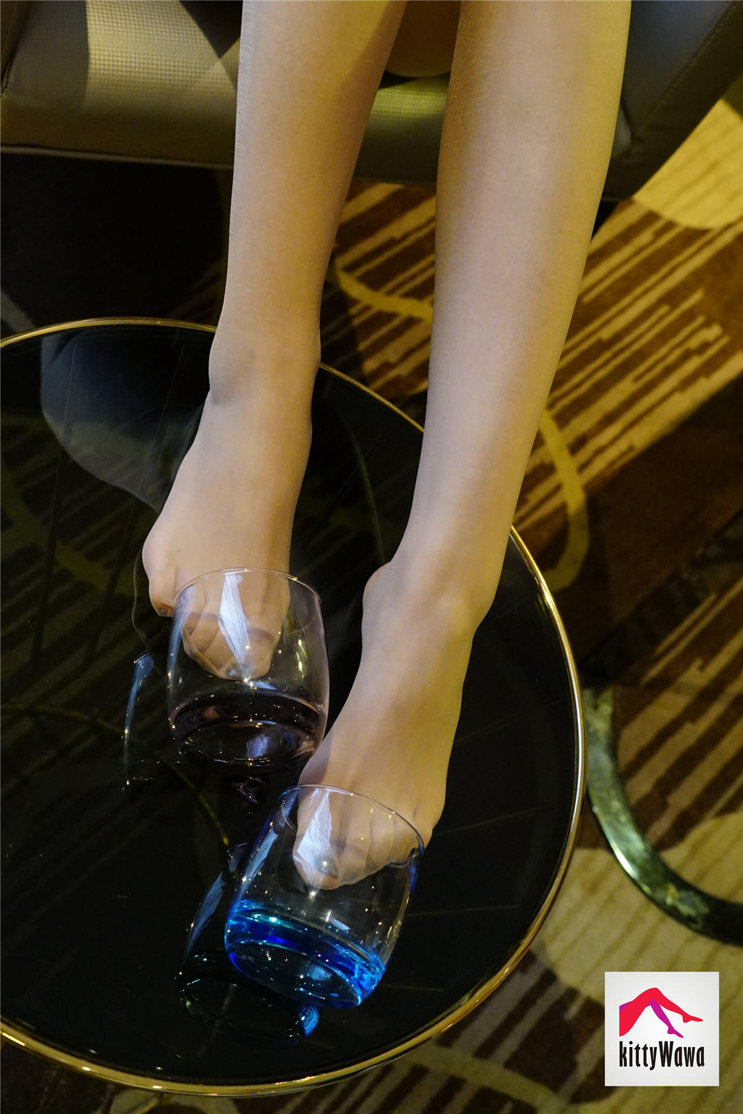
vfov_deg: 39.6
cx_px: 372
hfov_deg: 27.0
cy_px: 557
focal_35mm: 50
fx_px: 1548
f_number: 7.1
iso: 6400
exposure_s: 1/80
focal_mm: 50
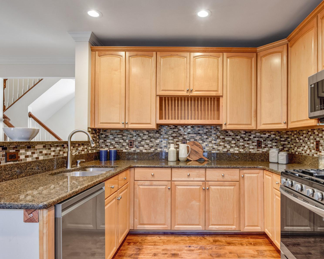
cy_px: 138
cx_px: 188
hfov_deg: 74.5
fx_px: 211
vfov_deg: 63.1
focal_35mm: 22
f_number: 8
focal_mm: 17
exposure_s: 1/5
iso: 400
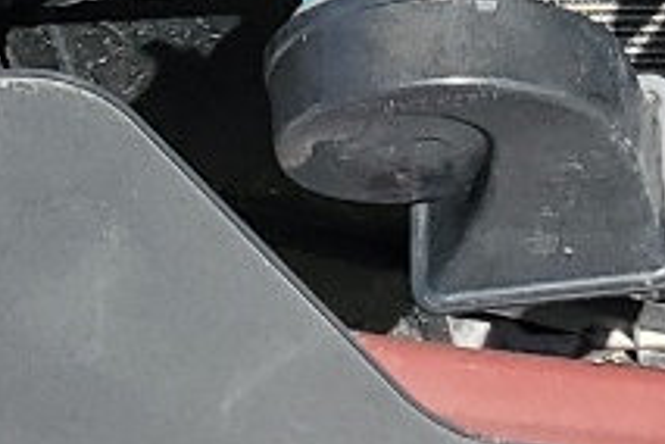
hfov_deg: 9.6
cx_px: 1214
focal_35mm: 203
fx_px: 3750
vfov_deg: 5.7
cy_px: -1401
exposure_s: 1/2000
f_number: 1.5
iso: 50
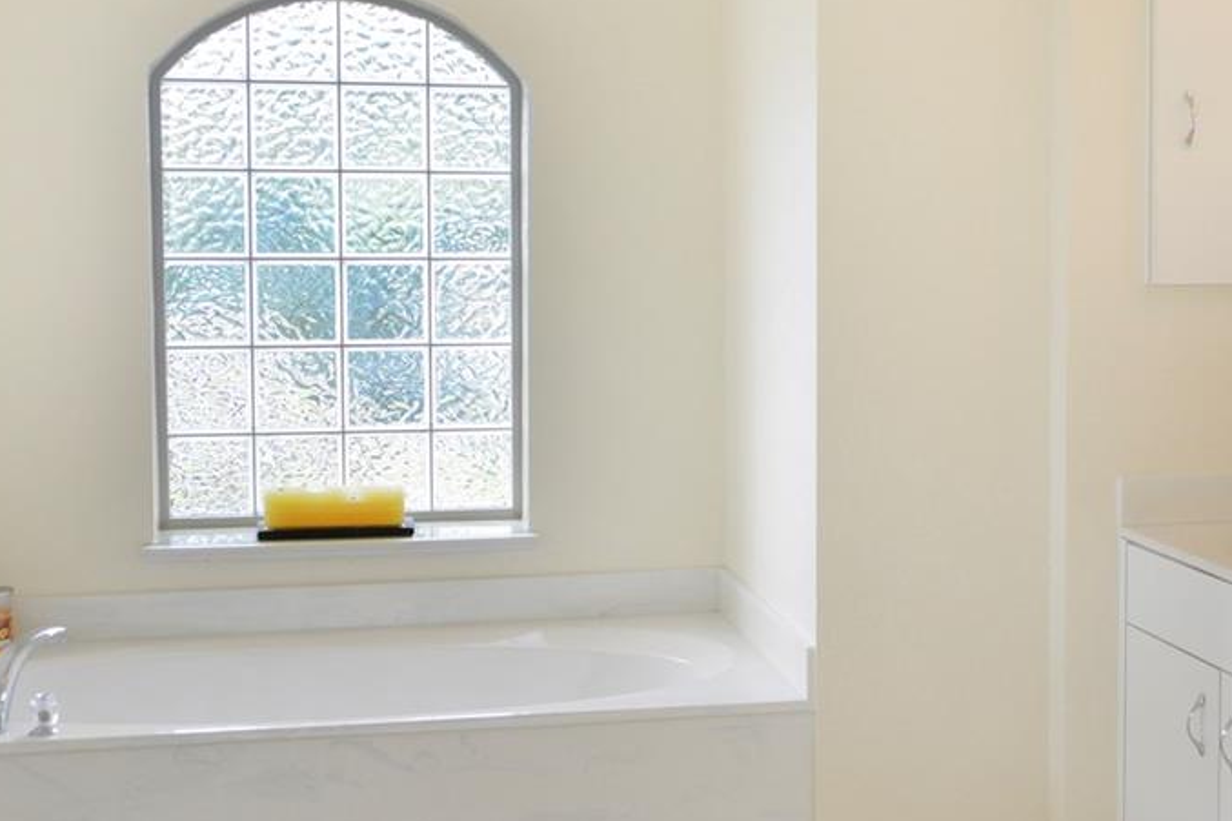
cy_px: 288
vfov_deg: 22.9
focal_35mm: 59
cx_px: 824
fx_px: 2018
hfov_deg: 33.6
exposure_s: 1/125
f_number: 4
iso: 250
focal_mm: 14.5
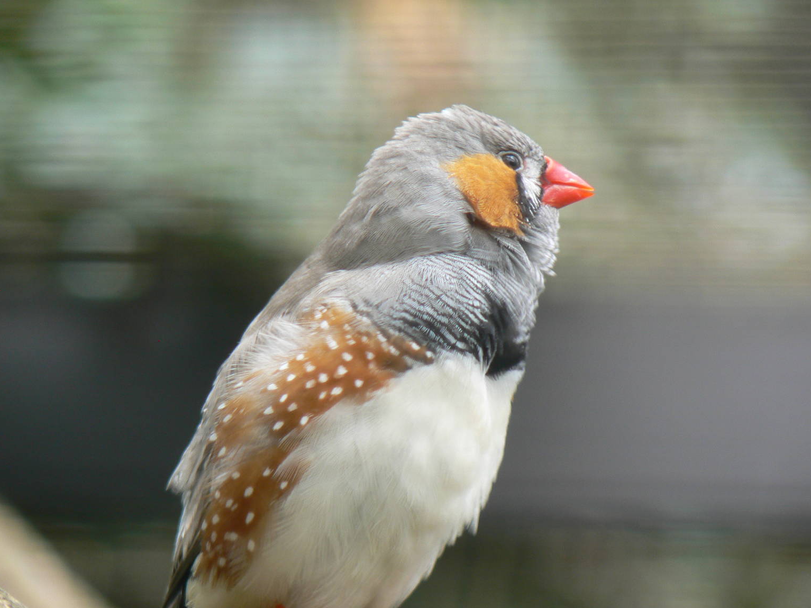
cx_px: 404
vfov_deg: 3.3
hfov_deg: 4.4
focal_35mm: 451
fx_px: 10564
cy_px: 296
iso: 80
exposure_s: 1/80
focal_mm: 72
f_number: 4
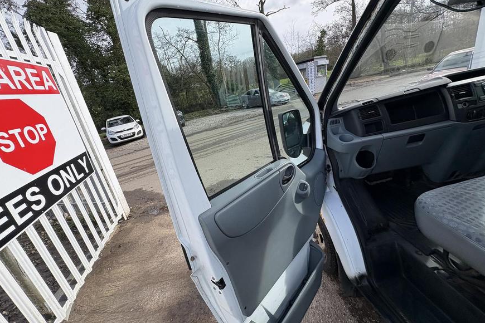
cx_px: 238
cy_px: 154
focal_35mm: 15
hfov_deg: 100.4
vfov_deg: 77.3
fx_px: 202
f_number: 2.2
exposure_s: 1/548
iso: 64
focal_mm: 2.22
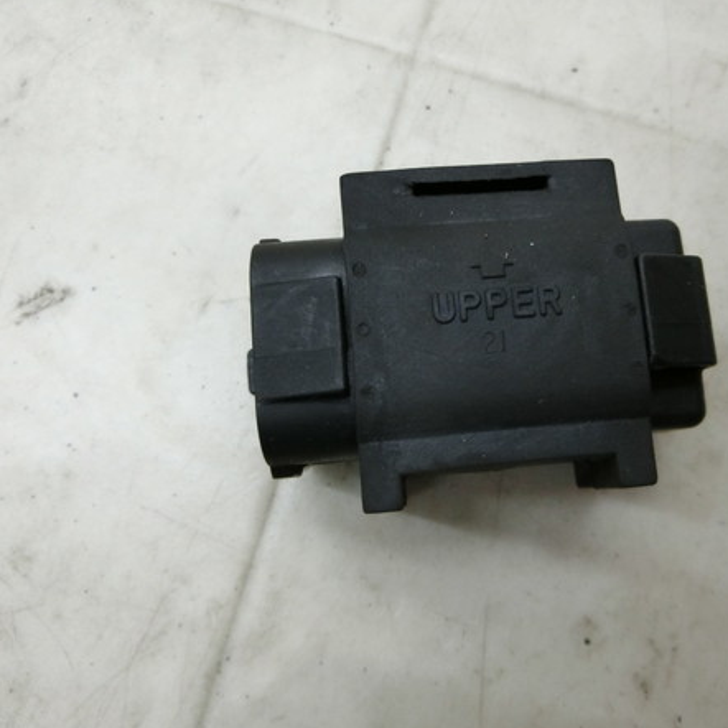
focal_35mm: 30
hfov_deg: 53.4
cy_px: 366
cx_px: 455
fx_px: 714
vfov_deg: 54.0
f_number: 3.5
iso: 400
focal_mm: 4.5
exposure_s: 1/60
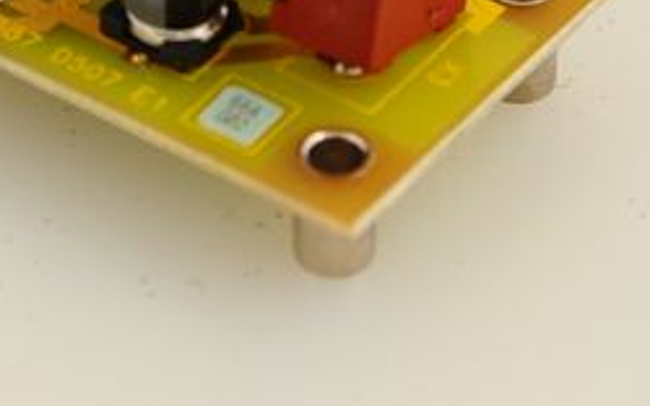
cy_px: -229
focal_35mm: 441
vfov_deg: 3.0
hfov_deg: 4.8
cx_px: -21
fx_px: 7809
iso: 800
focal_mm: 120
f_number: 7.1
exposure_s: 1/125
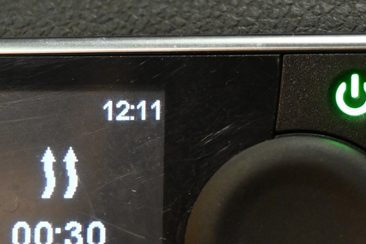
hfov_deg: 12.7
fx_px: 1650
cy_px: 189
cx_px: 177
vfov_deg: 8.4
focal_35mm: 162
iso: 2500
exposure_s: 1/60
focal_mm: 41
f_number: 6.3
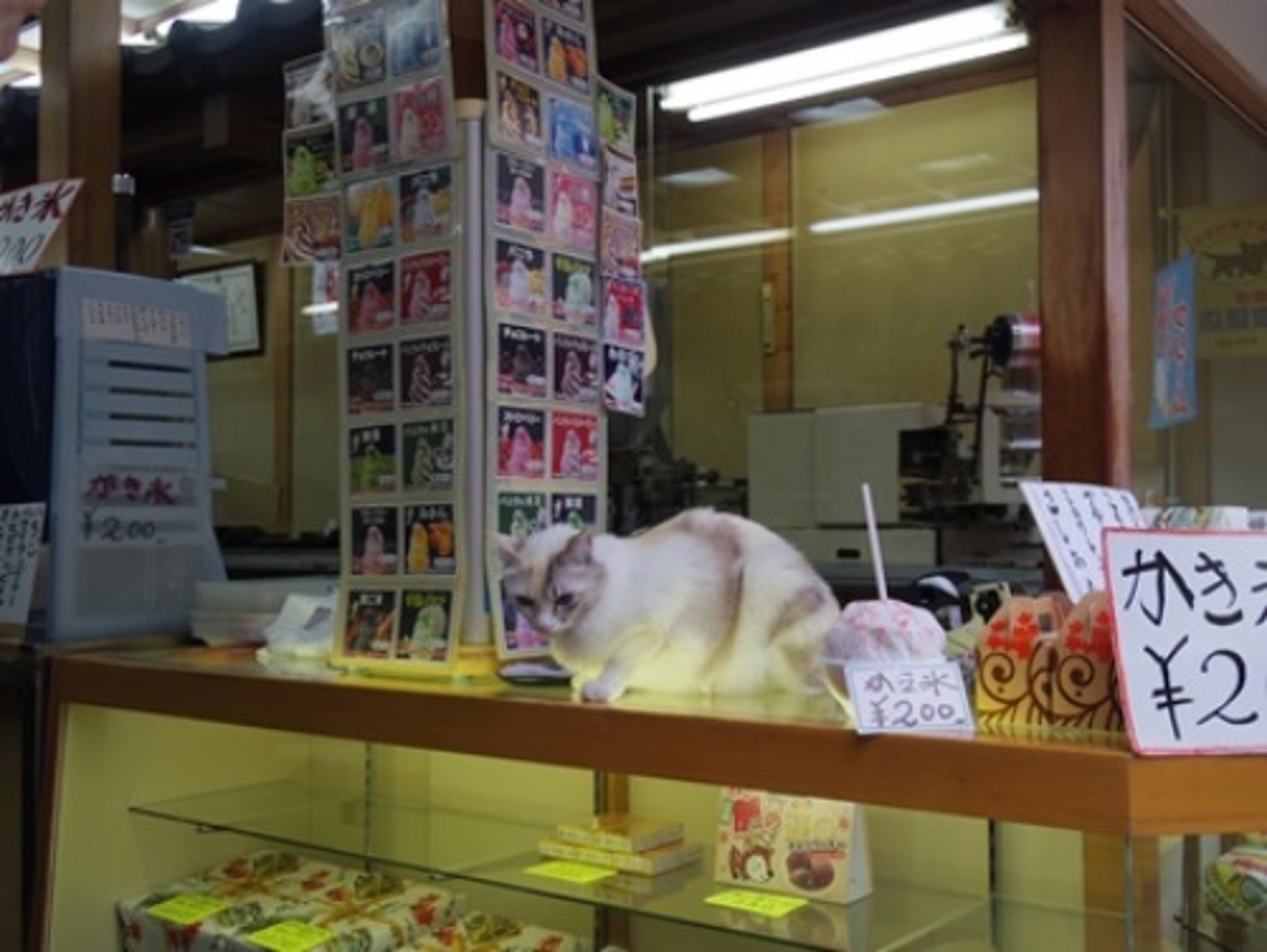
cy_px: 476
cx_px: 634
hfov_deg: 50.1
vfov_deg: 38.7
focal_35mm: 37
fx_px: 1356
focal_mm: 8.1
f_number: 3.2
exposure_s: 1/100
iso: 200
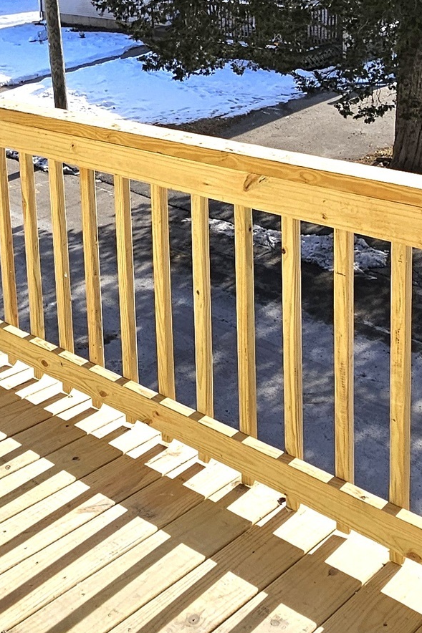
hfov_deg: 27.9
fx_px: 827
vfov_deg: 40.1
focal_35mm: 47
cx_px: 68
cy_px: 121
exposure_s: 1/2000
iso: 50
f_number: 2.2
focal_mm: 2.2
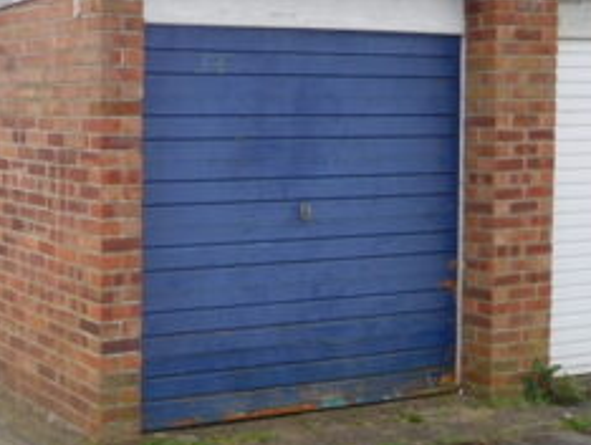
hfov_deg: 28.2
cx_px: -18
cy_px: 162
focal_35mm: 64
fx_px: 1094
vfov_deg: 22.9
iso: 125
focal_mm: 4.5
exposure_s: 1/320
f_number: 3.4
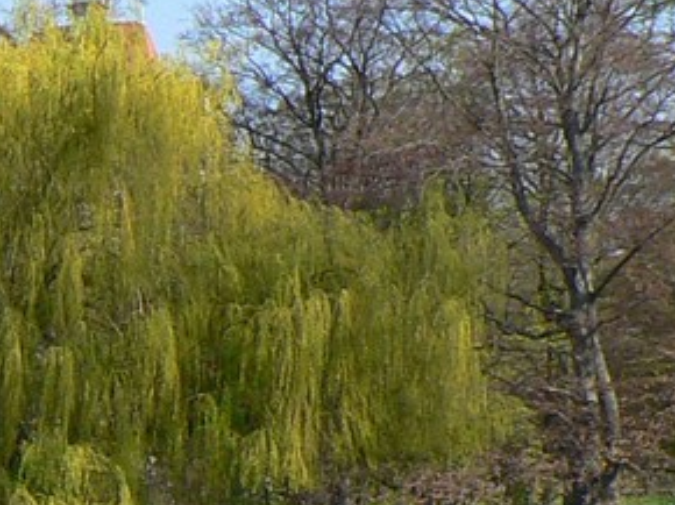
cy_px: 554
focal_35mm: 179
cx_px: -677
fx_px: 3488
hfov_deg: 10.2
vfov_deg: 8.2
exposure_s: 1/400
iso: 100
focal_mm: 6
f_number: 5
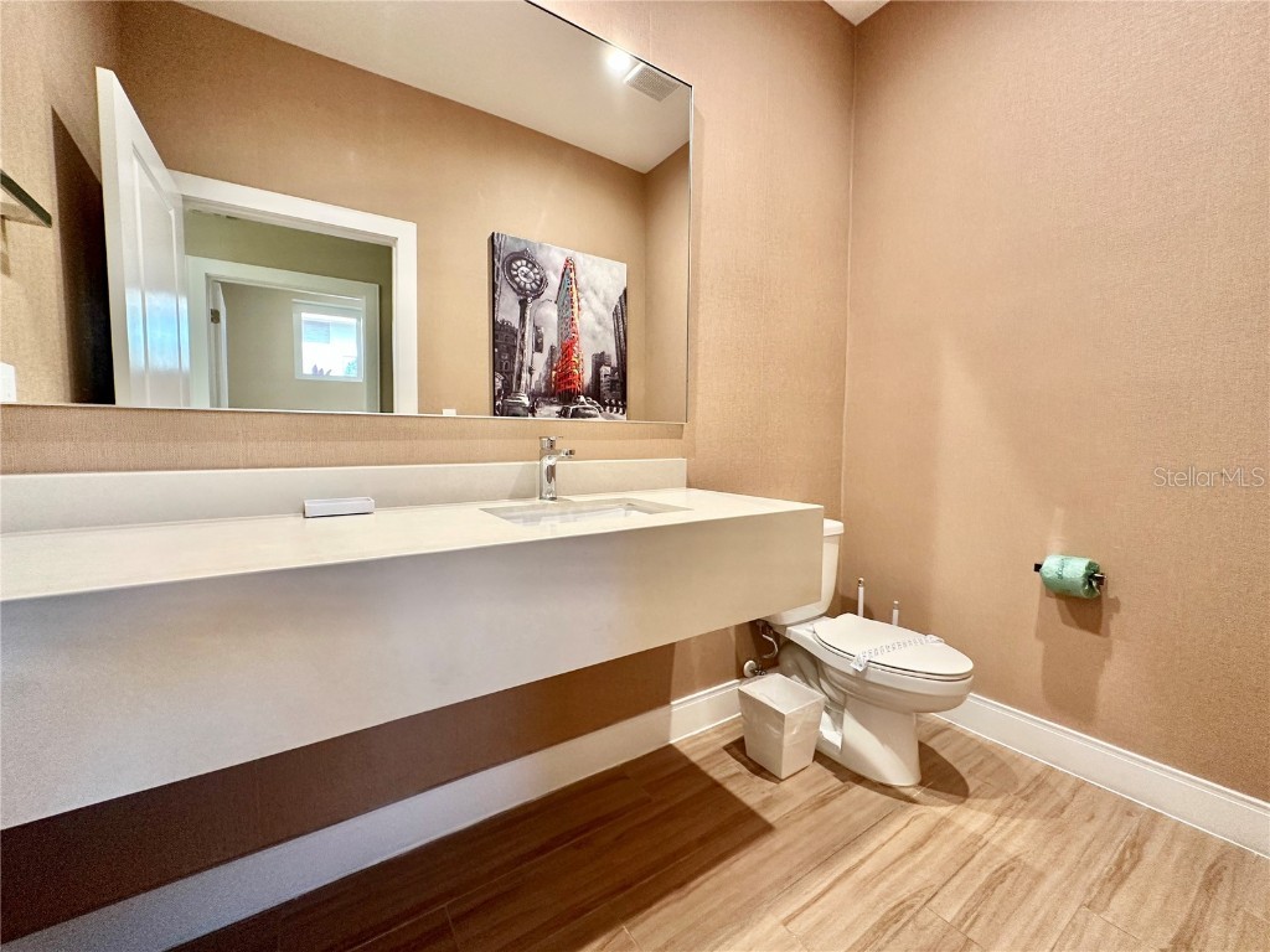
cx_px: 635
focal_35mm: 14
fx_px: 514
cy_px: 476
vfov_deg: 85.7
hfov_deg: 102.1
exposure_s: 1/60
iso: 200
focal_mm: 2.22
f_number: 2.2
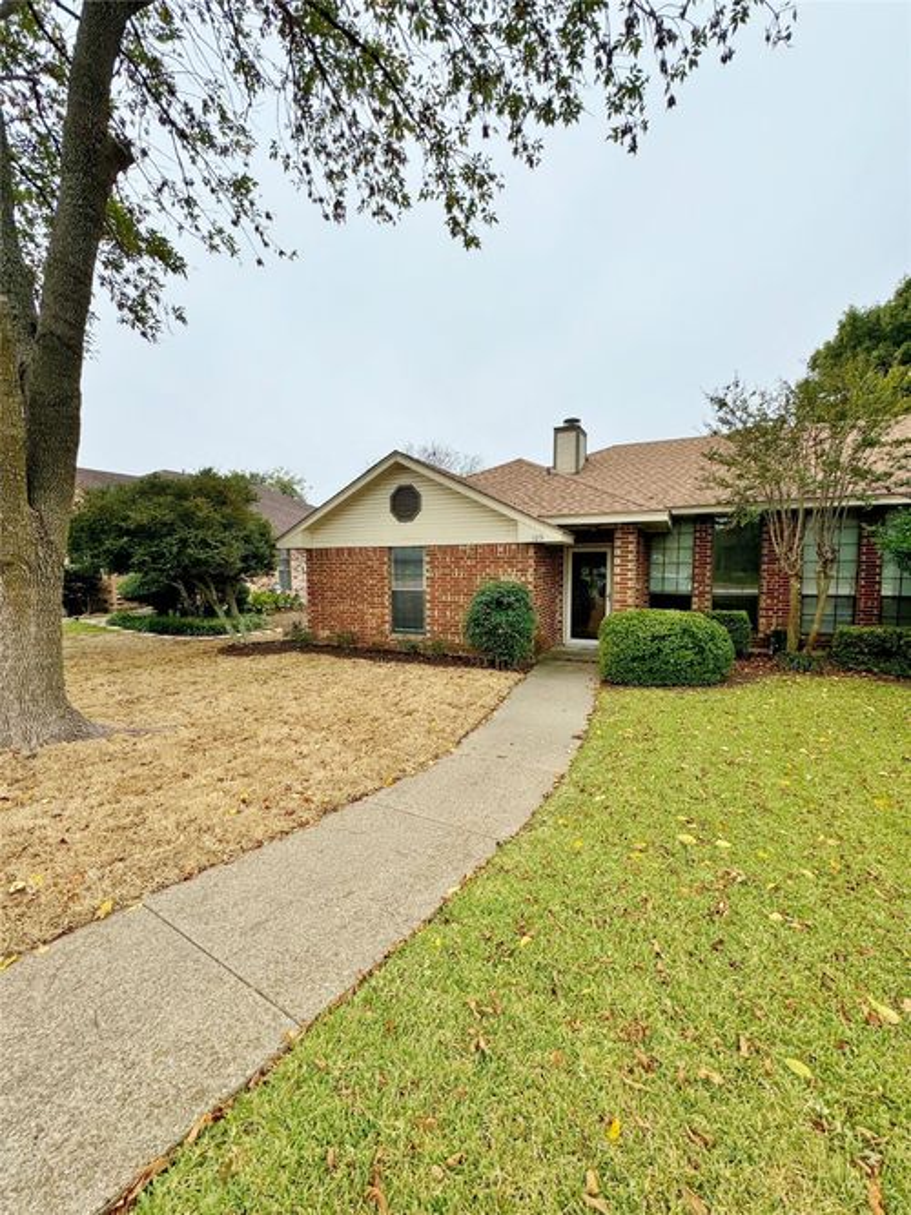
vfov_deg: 102.1
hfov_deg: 85.7
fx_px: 491
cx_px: 456
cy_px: 608
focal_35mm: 14
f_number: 2.2
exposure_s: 1/615
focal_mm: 2.22
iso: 50
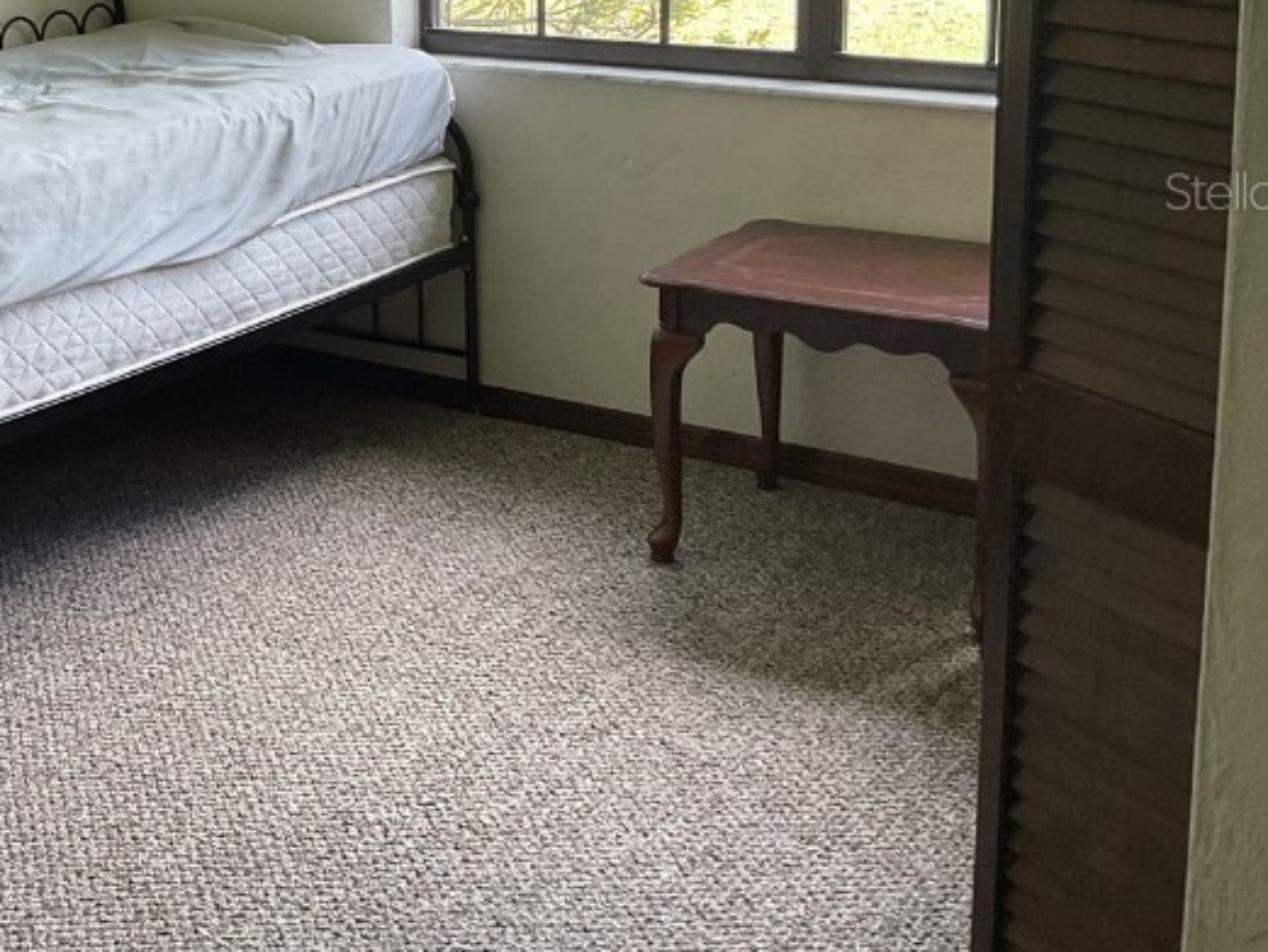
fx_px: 2088
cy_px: 190
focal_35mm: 57
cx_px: 148
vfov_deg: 25.2
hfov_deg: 32.3
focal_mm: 3
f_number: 1.8
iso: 50
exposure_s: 1/120
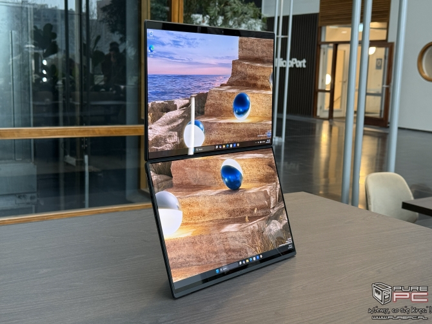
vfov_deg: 30.3
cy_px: 162
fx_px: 599
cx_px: 216
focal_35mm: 48
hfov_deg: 39.6
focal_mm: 6.76
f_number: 1.78
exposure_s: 1/50
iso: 125
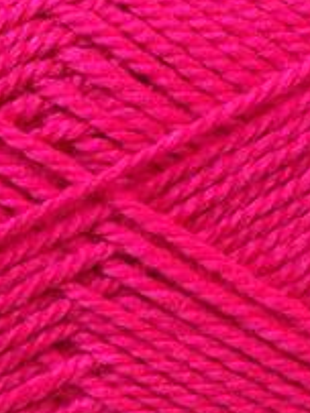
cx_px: 108
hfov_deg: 6.5
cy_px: 180
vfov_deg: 8.6
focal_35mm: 229
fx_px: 2737
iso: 200
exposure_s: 1/12.7
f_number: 3
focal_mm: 23.76
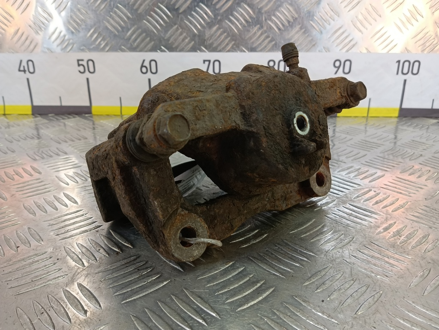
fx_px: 292
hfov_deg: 73.9
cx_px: 220
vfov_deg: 58.9
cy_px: 165
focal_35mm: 23
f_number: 1.6
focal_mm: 4.11
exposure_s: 1/50
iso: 115
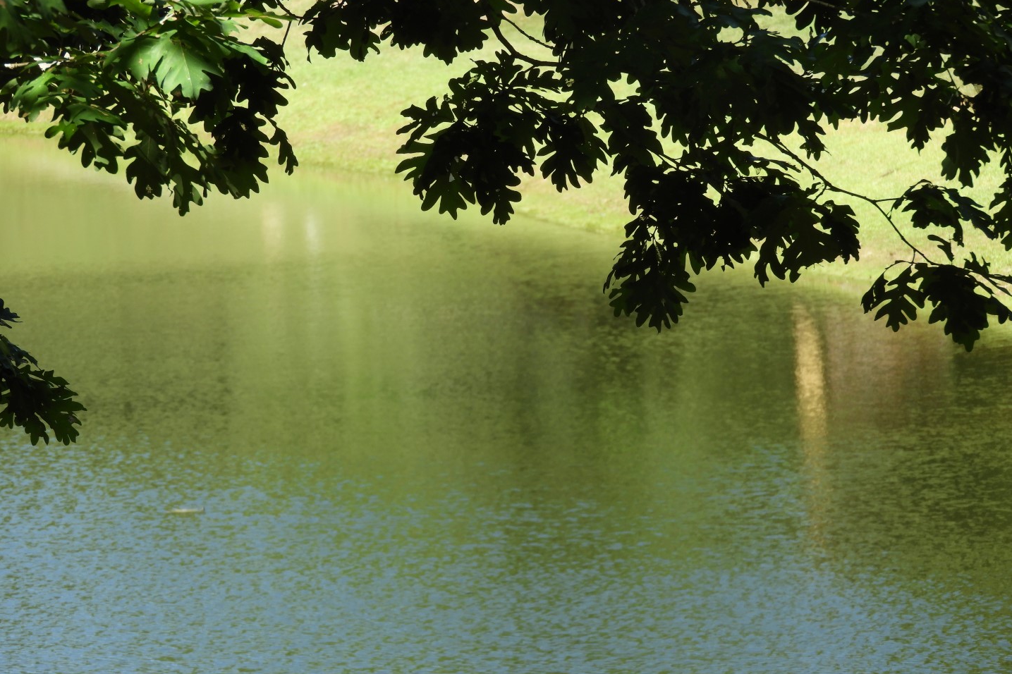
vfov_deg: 5.3
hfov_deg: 7.9
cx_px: 506
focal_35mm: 261
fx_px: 7335
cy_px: 329
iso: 100
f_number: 5.5
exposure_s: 1/160
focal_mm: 44.8
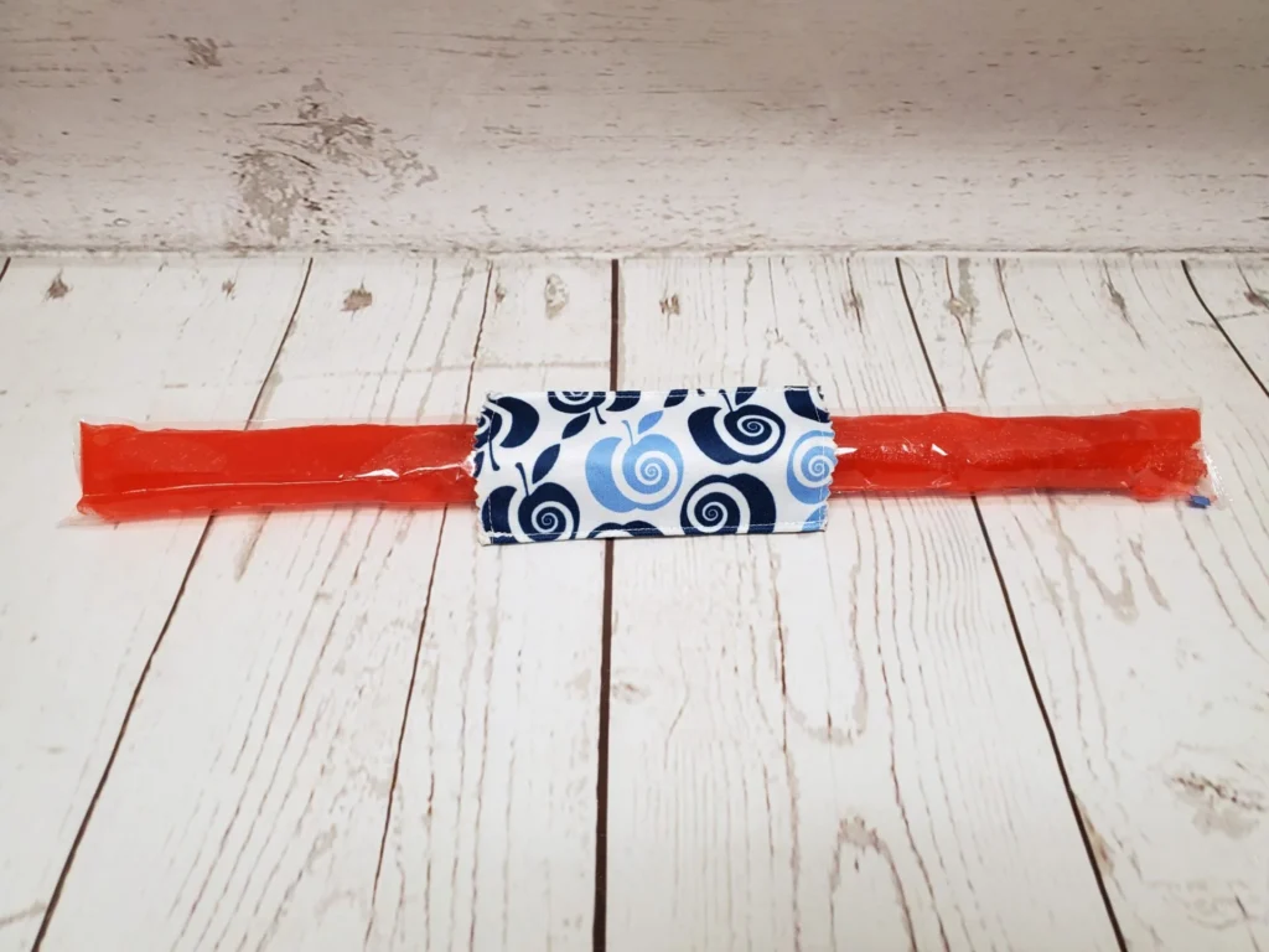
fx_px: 953
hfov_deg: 67.3
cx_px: 634
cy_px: 476
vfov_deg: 53.1
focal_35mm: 26
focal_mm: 4.3
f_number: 1.5
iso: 100
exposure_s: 1/120
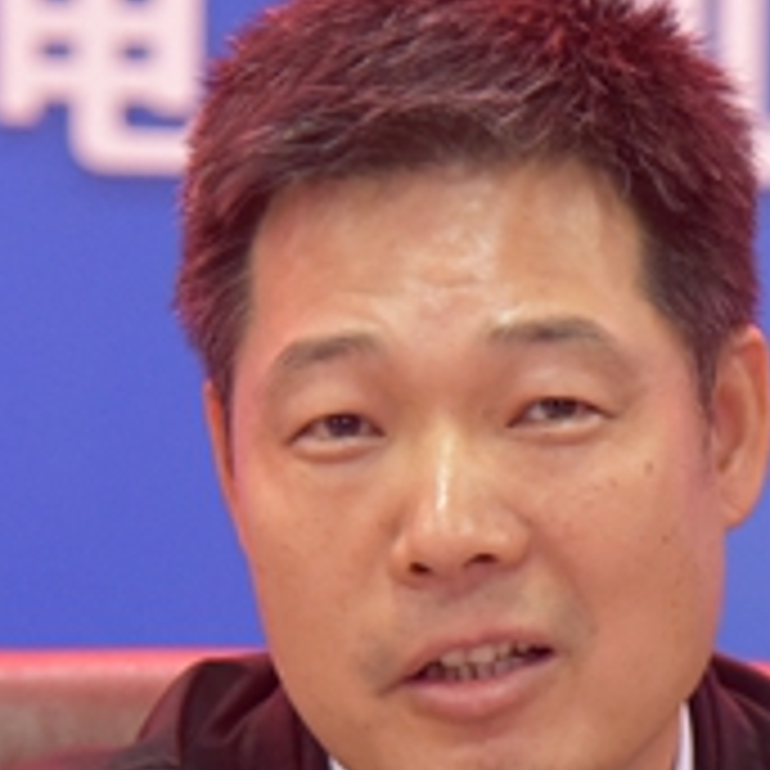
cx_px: 509
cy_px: 840
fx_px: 8078
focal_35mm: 321
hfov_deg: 5.5
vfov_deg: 5.4
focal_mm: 92
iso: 5600
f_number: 4
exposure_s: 1/60
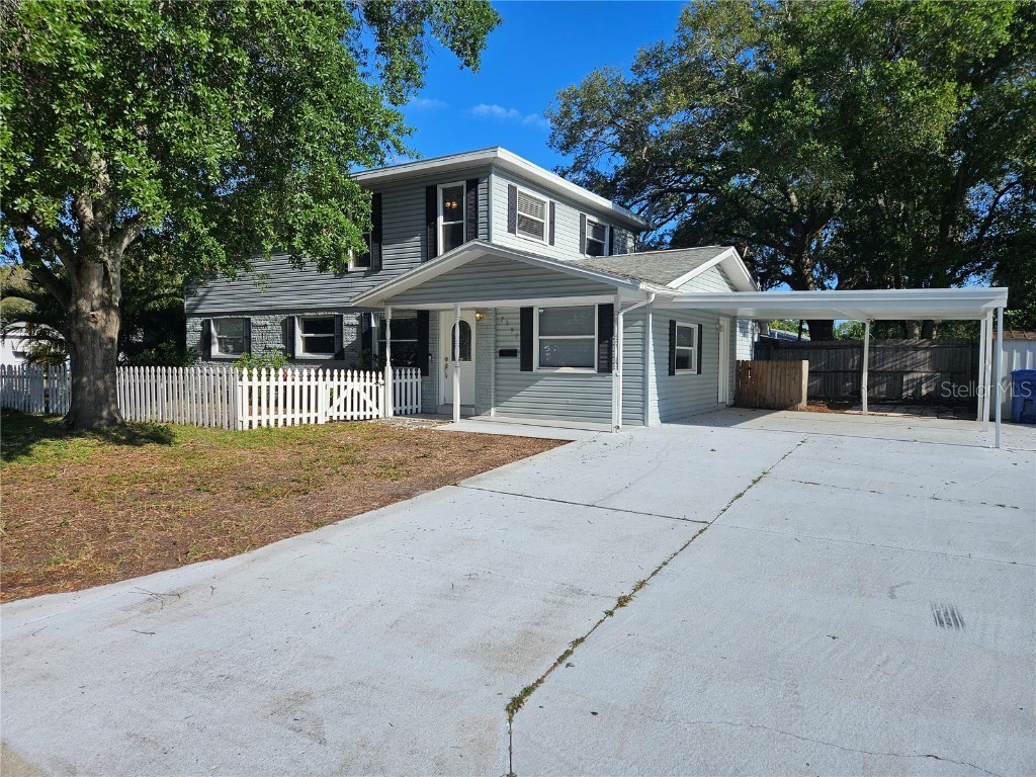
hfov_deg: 73.9
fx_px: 688
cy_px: 388
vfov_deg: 58.9
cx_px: 518
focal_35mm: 23
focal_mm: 5.4
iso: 25
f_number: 1.8
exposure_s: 1/2359
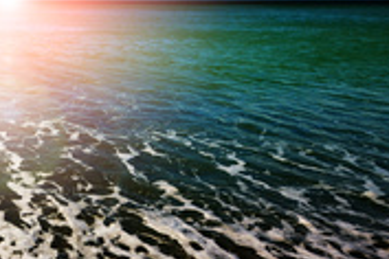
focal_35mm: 36
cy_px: 99
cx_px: 9
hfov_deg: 45.6
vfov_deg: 36.7
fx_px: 389
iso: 100
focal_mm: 10
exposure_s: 1/250
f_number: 8
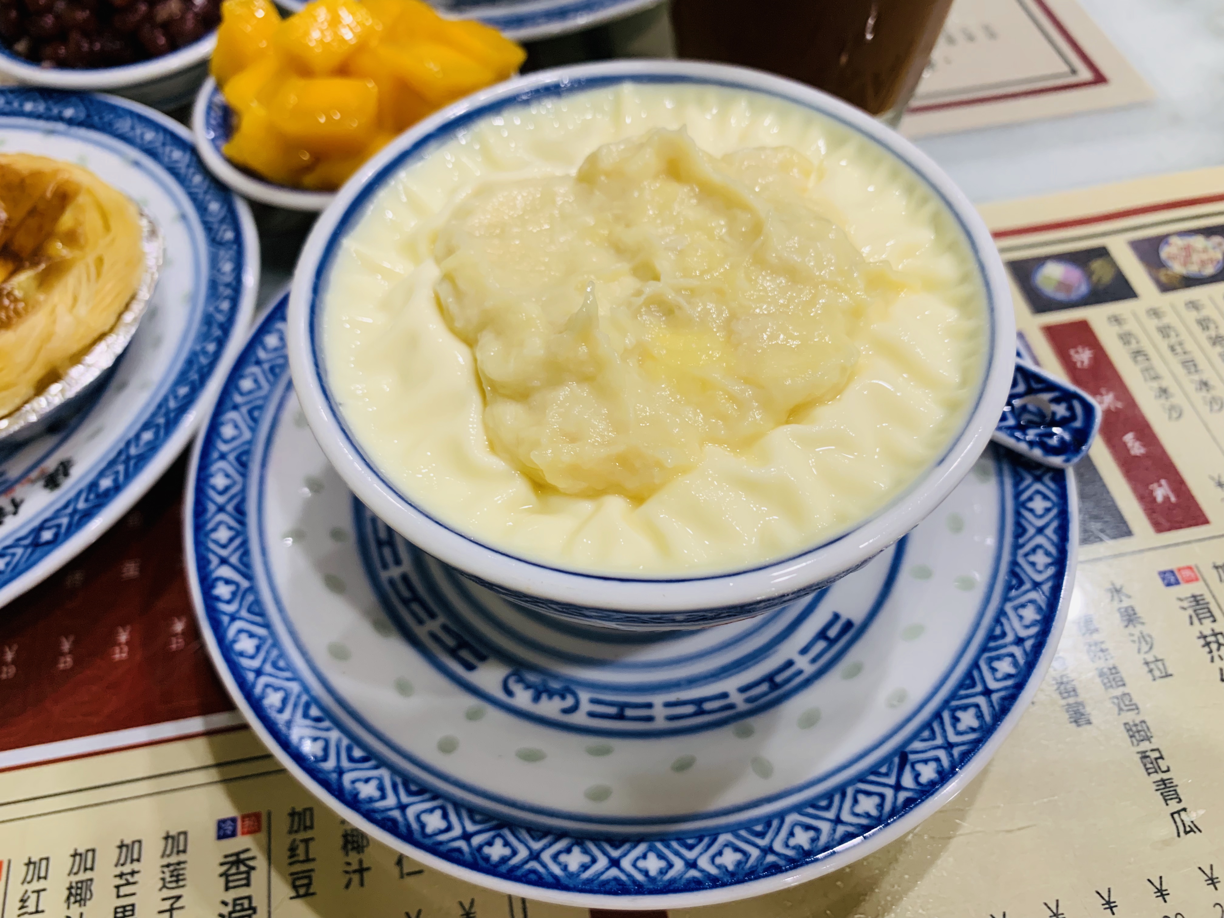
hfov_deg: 67.3
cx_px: 612
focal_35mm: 26
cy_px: 459
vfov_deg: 53.1
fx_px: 919
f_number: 1.8
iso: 160
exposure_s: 1/60
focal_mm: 4.25
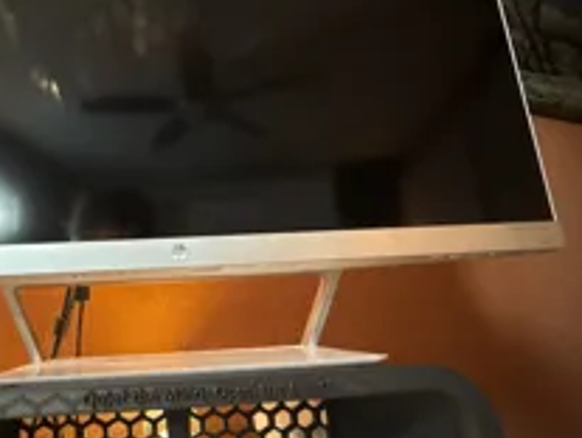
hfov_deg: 62.7
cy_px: 258
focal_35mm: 27
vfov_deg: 51.2
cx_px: 172
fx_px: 455
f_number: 2.2
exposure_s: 1/56
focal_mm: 2.22
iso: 1250
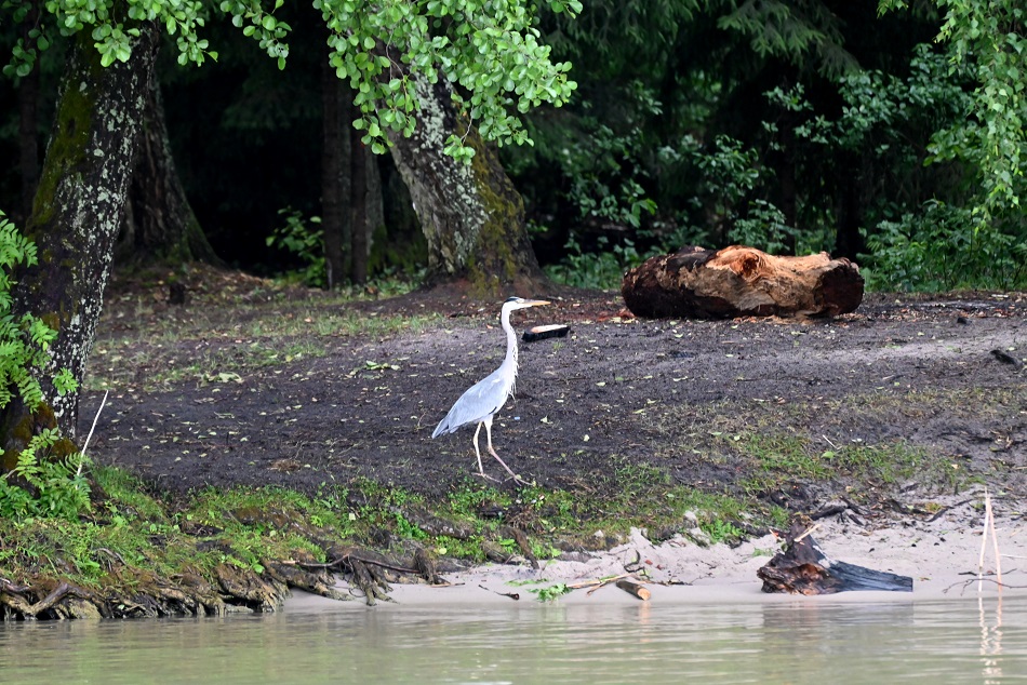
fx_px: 8560
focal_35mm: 300
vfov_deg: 4.6
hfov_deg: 6.9
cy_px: 342
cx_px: 514
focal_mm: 300
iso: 3200
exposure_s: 1/320
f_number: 5.6
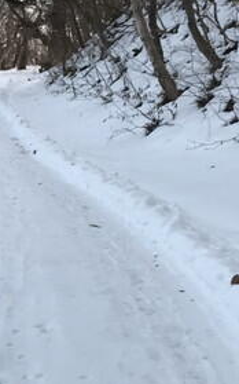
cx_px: -10
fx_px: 741
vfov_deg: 28.8
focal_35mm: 71
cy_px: 257
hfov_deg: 17.8
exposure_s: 1/120
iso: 20
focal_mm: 3.99
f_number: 1.8
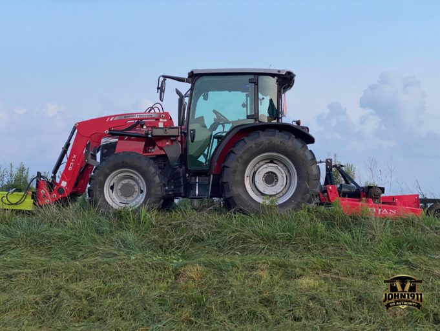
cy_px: 166
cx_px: 220
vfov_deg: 28.0
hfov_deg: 36.8
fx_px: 661
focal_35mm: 52
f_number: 2
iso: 160
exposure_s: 1/64
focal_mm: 6
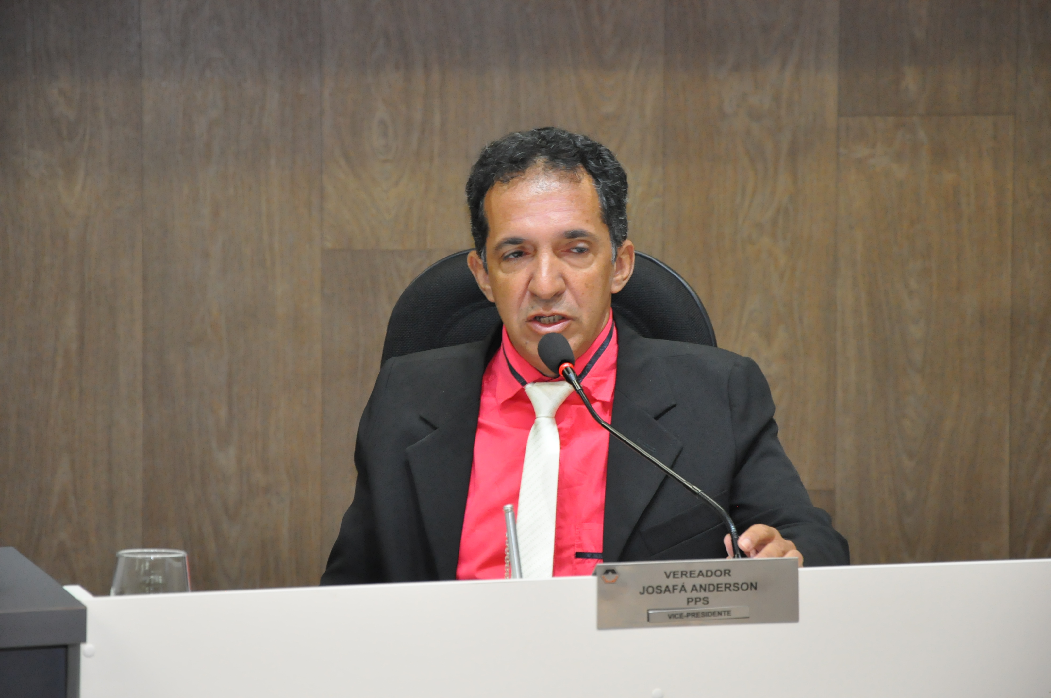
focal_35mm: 158
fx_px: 4592
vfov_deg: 8.7
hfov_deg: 13.1
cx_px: 526
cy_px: 349
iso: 2000
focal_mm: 105
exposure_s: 1/60
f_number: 5.6
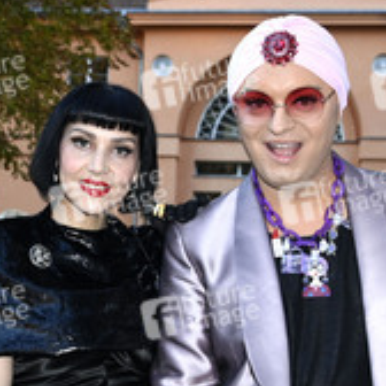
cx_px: 139
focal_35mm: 91
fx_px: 1148
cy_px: 255
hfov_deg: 19.0
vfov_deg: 19.0
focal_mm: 40
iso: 1000
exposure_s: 1/200
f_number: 5.6
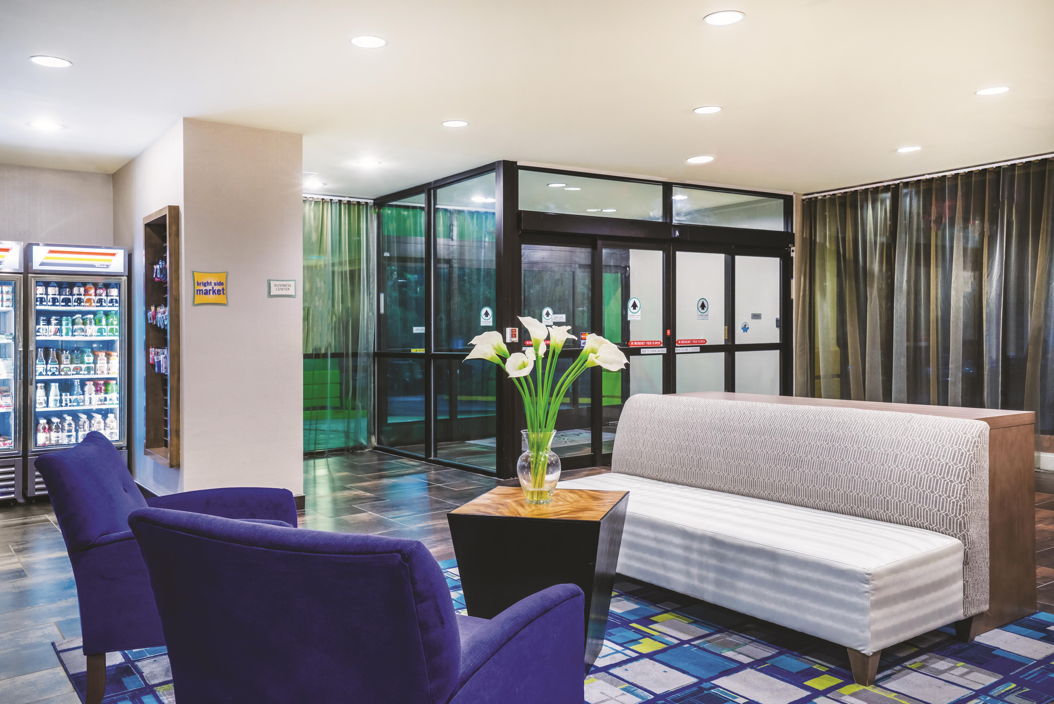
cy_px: 352
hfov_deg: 61.9
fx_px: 879
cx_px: 527
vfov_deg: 43.6
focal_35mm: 30
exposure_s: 1/4
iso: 320
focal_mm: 30
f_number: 8
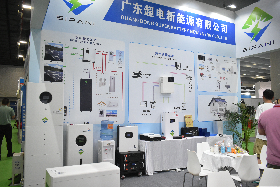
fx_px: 233
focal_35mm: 30
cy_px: 94
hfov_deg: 61.9
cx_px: 140
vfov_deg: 43.6
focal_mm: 20
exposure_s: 1/400
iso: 2500
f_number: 3.5
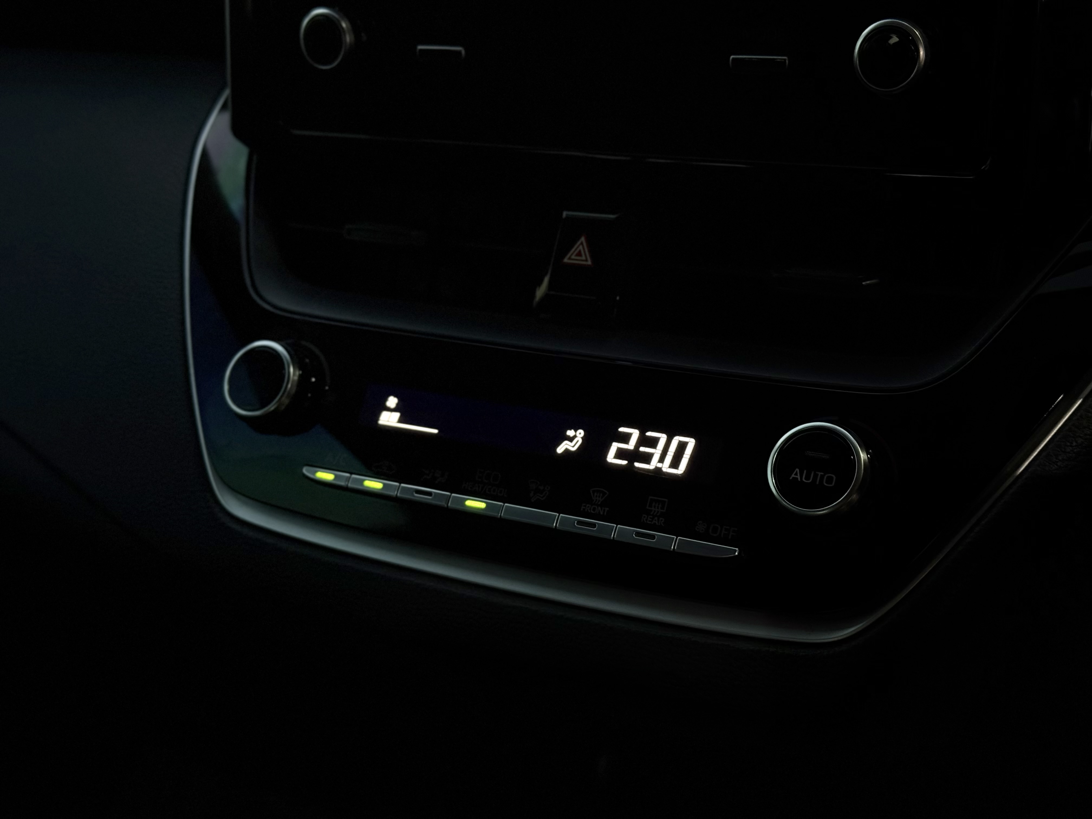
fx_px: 1514
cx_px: 546
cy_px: 410
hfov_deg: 39.7
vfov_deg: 30.3
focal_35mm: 48
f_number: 1.78
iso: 320
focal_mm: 6.76
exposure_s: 1/36
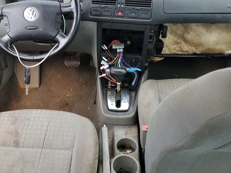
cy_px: 75
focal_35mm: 38
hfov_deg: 48.8
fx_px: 254
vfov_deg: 37.6
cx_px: 96
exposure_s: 1/213
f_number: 1.5
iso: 50
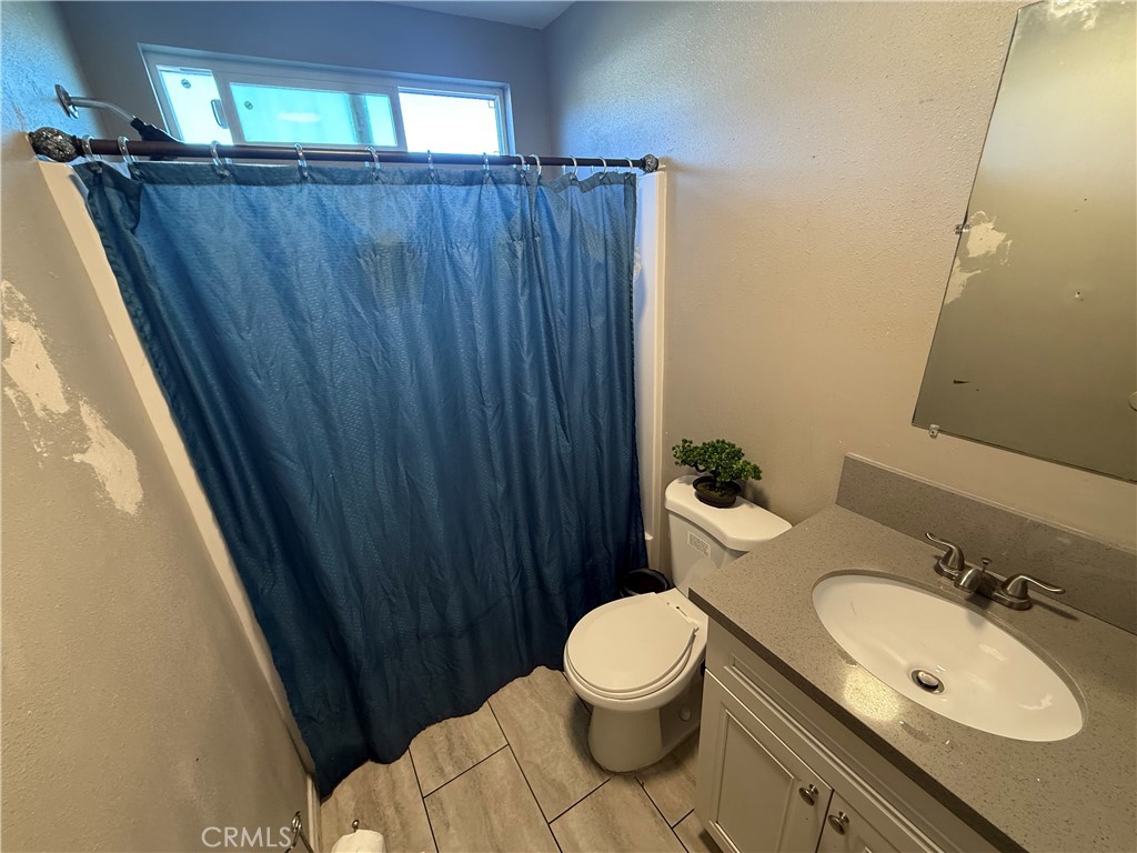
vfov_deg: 85.7
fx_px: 460
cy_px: 426
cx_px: 568
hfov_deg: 102.1
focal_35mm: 14
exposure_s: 1/60
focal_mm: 2.22
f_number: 2.2
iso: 320
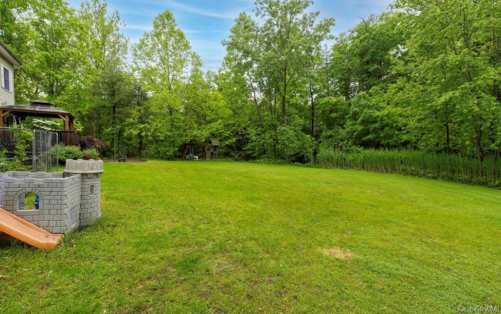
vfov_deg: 74.5
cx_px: 247
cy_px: 139
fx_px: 205
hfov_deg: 101.4
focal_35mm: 15
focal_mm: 14
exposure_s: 1/200
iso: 320
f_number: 7.1
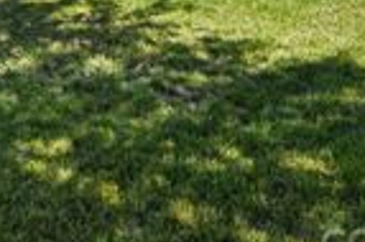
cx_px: 36
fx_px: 496
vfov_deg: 22.3
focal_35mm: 49
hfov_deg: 37.7
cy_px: -129
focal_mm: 14
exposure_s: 1/500
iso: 200
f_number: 8
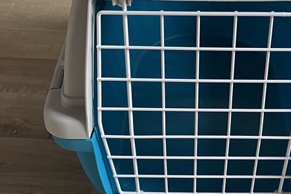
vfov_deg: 22.6
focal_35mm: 60
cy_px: 83
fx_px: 485
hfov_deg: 32.9
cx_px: 212
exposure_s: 1/92
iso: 125
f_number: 1.6
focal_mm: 5.1
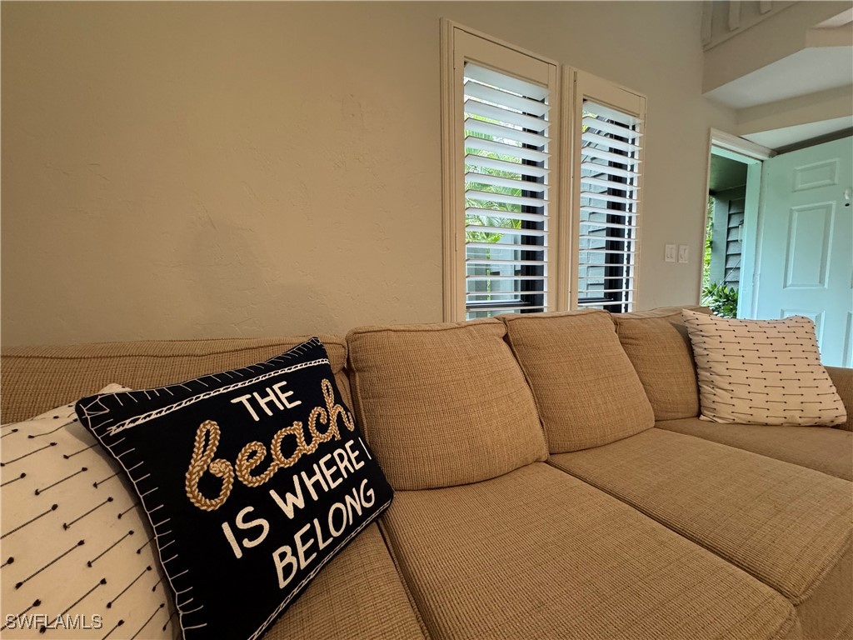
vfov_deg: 85.7
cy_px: 320
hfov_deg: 102.1
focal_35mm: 14
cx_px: 426
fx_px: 345
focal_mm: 2.22
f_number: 2.2
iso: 250
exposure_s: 1/60
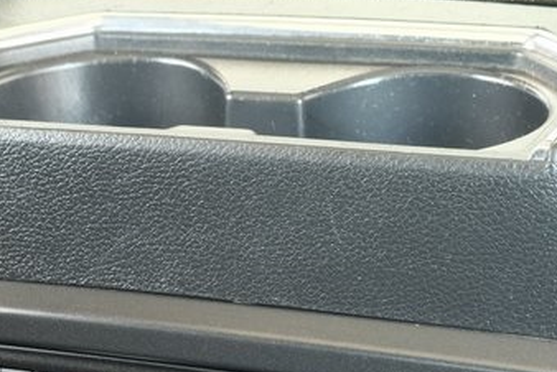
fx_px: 1781
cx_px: 170
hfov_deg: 17.7
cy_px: 551
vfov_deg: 11.5
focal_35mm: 115
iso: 2500
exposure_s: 1/25
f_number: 5
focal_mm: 25.4
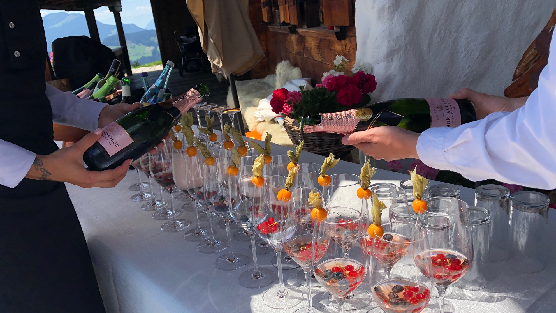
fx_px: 457
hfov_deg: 62.6
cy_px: 190
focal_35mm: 31
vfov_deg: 37.6
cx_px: 276
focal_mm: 3.99
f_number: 1.8
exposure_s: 1/2000
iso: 20
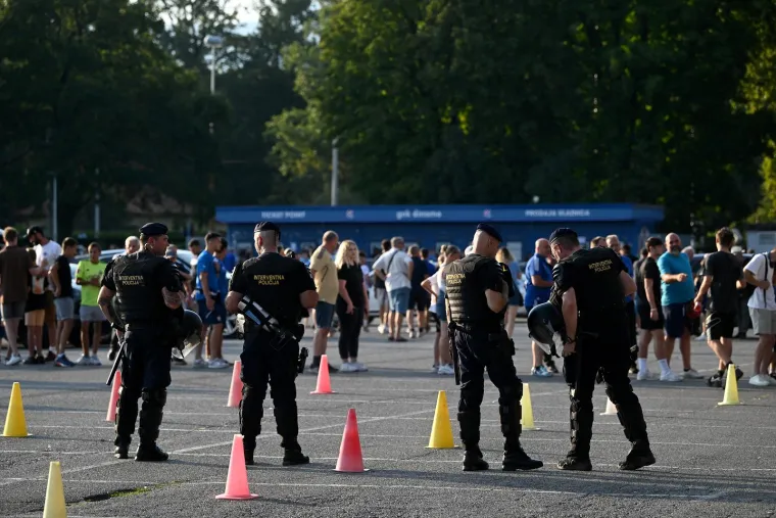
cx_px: 388
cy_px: 259
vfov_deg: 10.2
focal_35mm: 135
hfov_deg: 15.2
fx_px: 2910
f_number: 4
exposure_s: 1/2000
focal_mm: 135
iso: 400
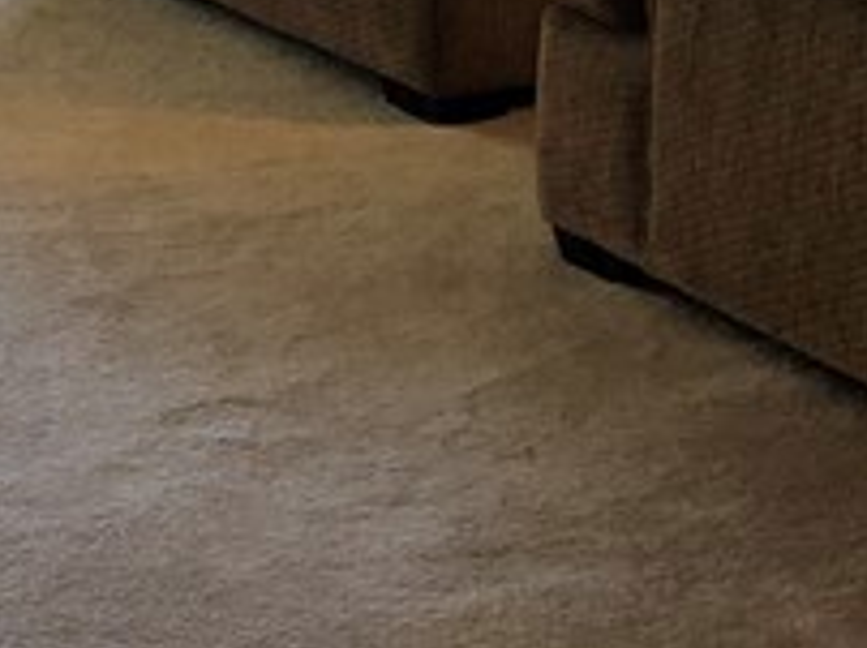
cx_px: -352
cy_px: -481
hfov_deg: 13.3
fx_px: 3552
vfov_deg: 9.9
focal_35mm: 142
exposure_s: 1/20
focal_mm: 3.99
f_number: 1.8
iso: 40
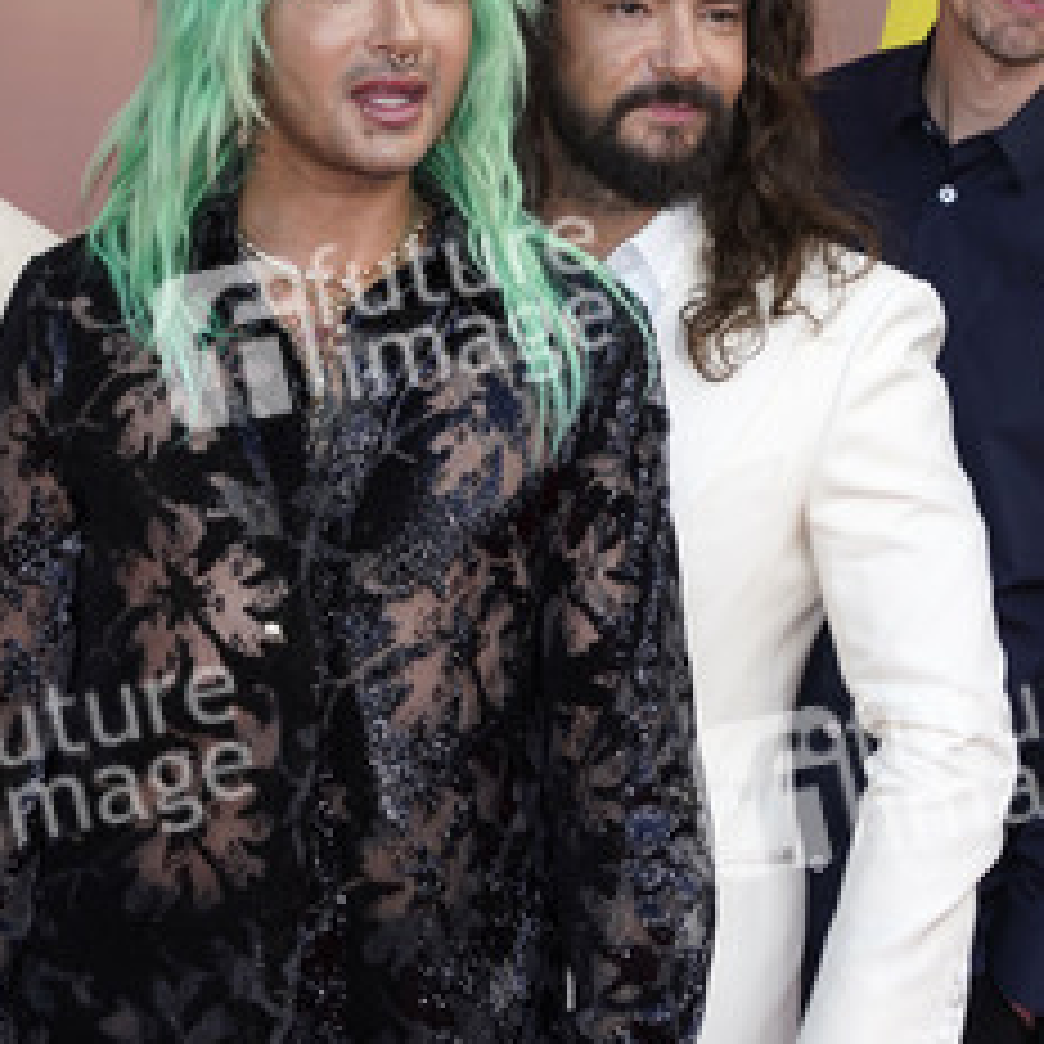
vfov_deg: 10.9
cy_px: 549
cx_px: 513
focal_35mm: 161
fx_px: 5494
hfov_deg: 10.9
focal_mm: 110
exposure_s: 1/160
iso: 320
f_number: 5.6
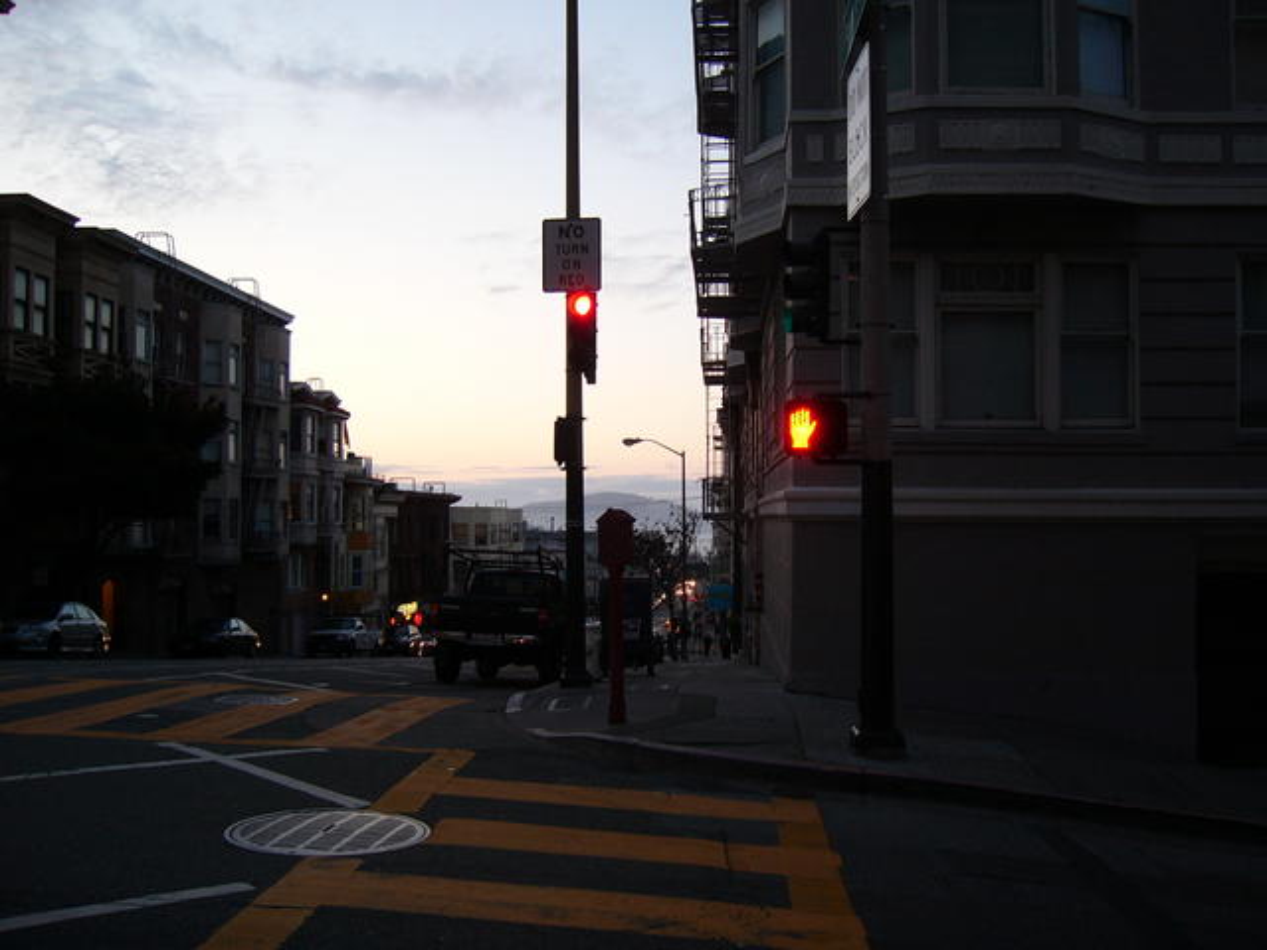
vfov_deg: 40.7
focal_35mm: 35
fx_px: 1281
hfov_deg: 52.6
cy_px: 475
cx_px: 634
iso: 100
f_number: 2.8
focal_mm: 5.8
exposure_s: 1/30
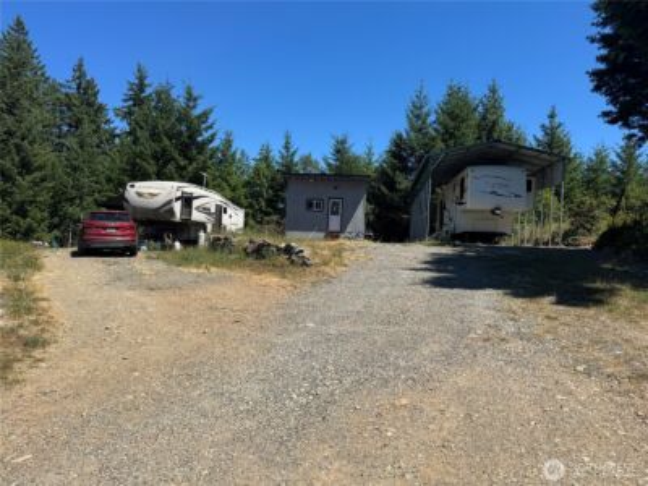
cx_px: 324
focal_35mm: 24
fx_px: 449
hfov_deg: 71.6
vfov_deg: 56.8
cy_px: 243
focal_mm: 6.76
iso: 80
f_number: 1.78
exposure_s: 1/4310
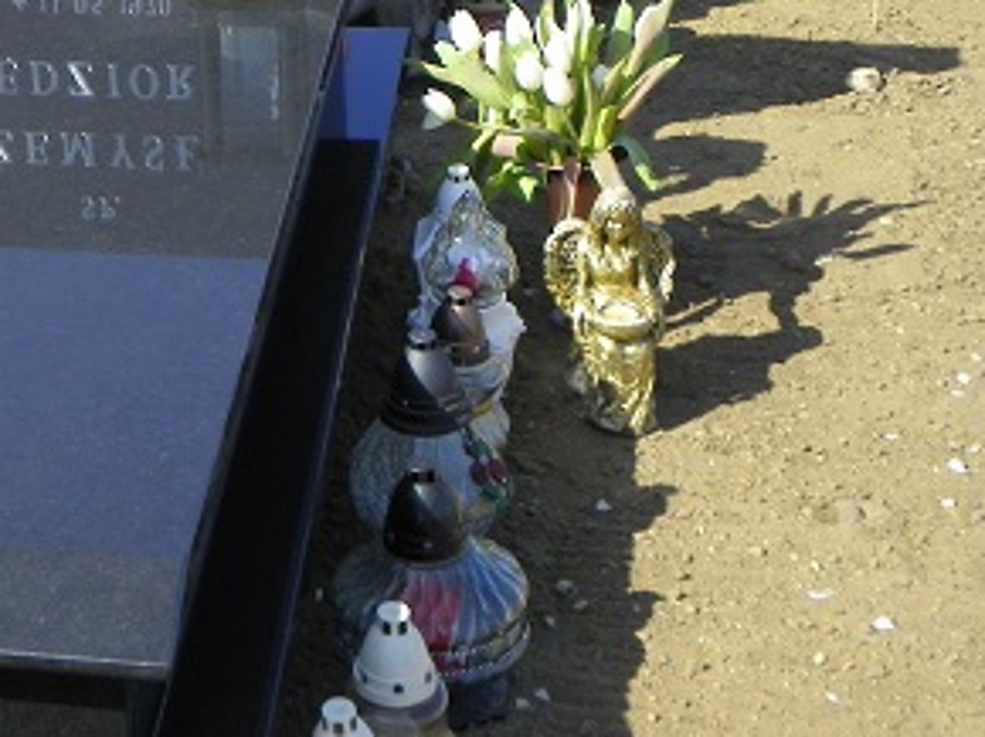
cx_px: 10
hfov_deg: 20.1
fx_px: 2701
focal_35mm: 95
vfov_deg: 15.2
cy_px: -68
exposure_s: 1/250
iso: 64
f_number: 4.5
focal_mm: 7.6
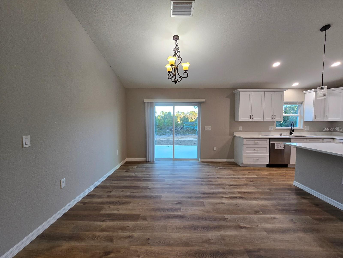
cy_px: 129
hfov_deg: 106.2
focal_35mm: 13
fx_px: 129
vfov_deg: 89.9
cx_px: 172
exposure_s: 1/60
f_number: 2.2
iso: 100
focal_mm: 2.2
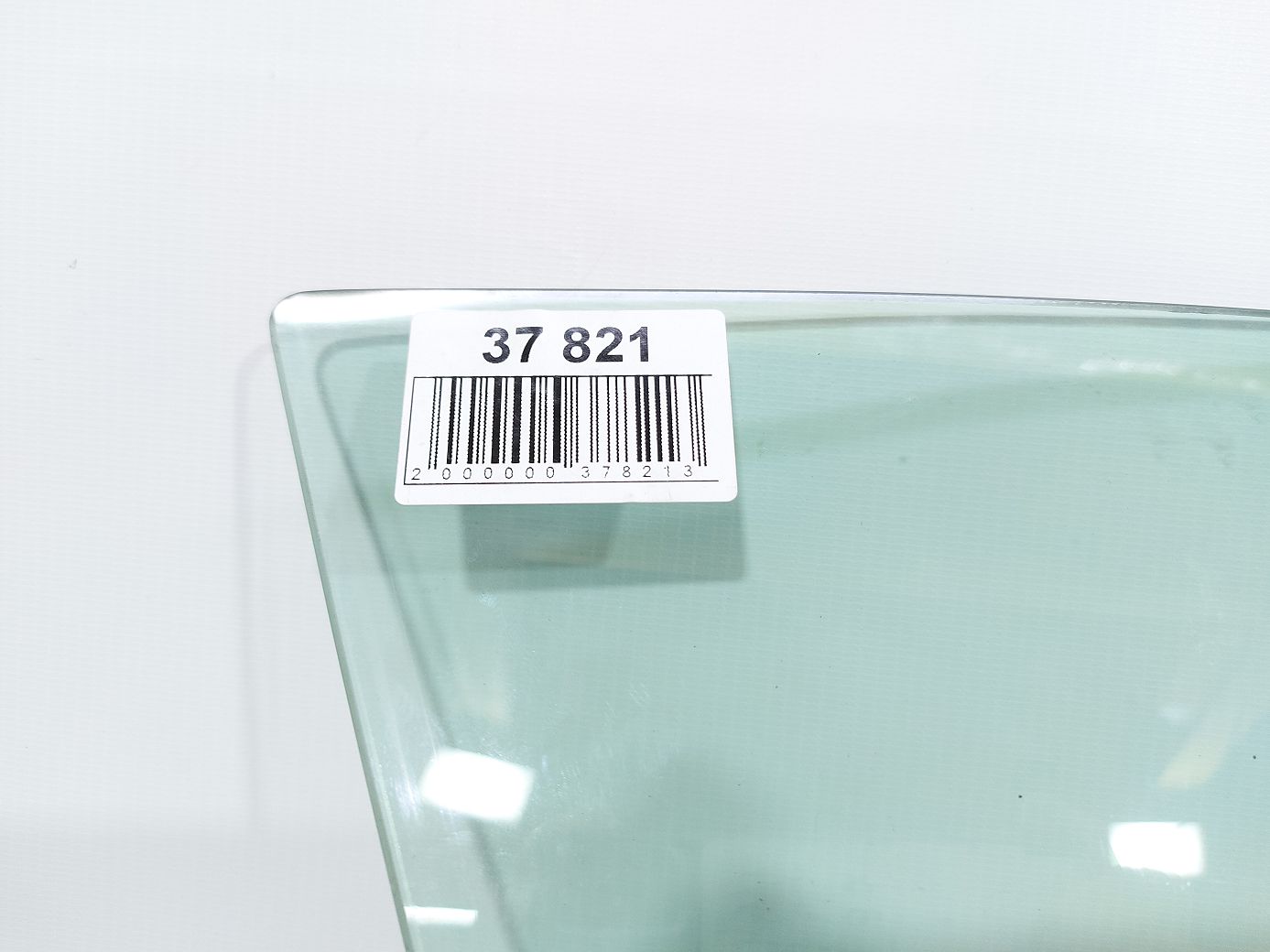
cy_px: 476
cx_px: 635
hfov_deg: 71.6
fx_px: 880
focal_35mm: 24
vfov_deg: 56.8
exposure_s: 1/50
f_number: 1.8
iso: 80
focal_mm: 5.23
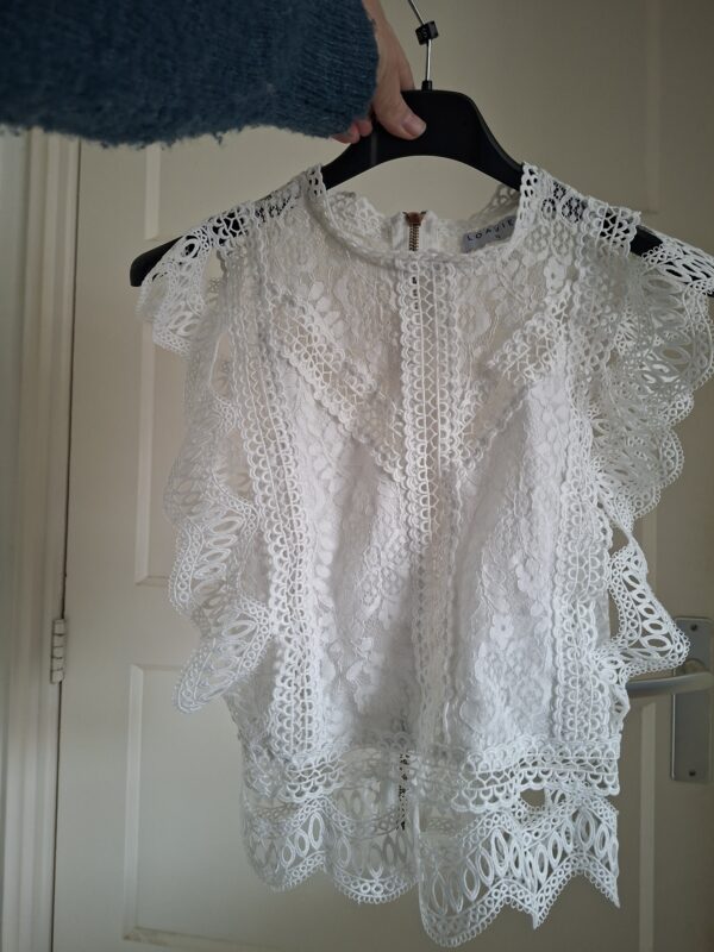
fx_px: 633
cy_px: 476
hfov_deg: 58.9
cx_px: 357
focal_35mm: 23
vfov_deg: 73.9
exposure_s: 1/33
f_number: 1.8
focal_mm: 5.54
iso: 400
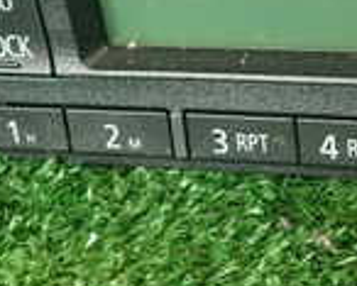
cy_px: 29
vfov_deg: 15.2
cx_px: 391
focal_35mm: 100
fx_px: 1057
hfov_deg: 18.5
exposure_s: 1/60
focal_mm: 4.5
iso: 200
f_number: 2
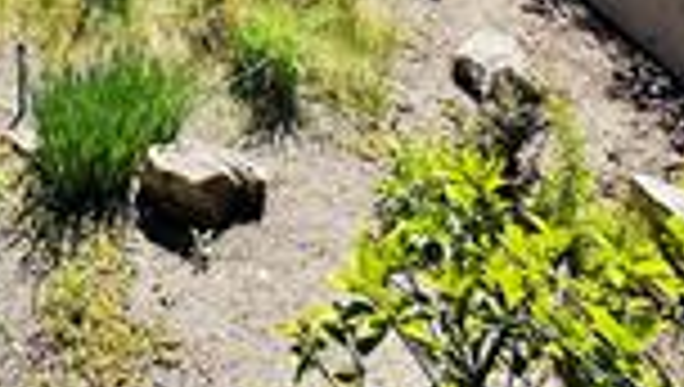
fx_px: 817
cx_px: 86
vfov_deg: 22.9
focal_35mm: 45
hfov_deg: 42.2
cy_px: -151
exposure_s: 1/1477
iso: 50
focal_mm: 2.22
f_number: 2.2
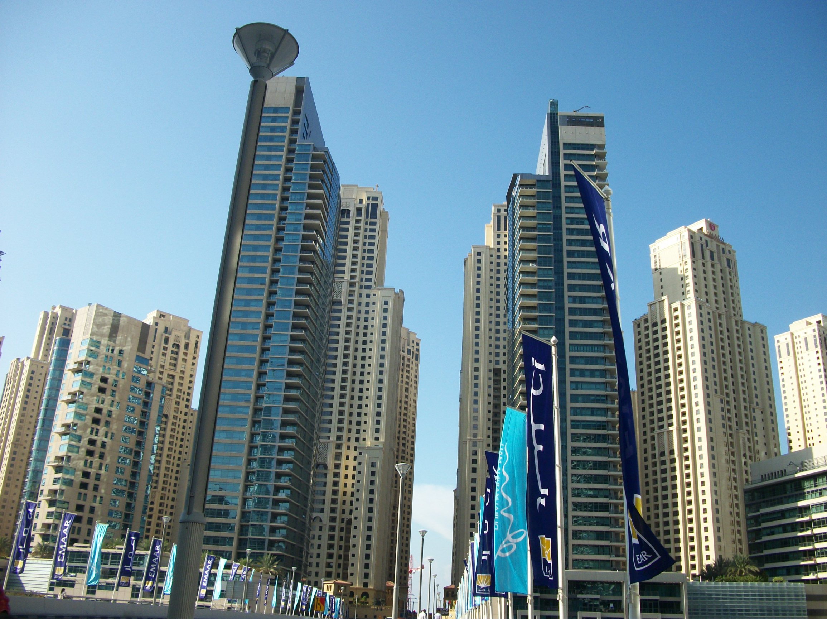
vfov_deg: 44.1
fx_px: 764
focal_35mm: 32
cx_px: 414
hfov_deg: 56.9
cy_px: 310
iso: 80
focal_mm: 5.7
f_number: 8.8
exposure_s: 1/125
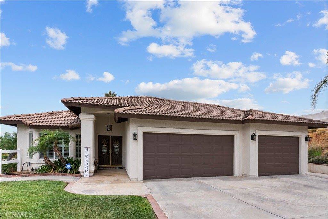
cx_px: 164
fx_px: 155
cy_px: 110
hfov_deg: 93.3
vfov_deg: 70.5
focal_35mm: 17
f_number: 22
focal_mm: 17
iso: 100
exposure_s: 1/40
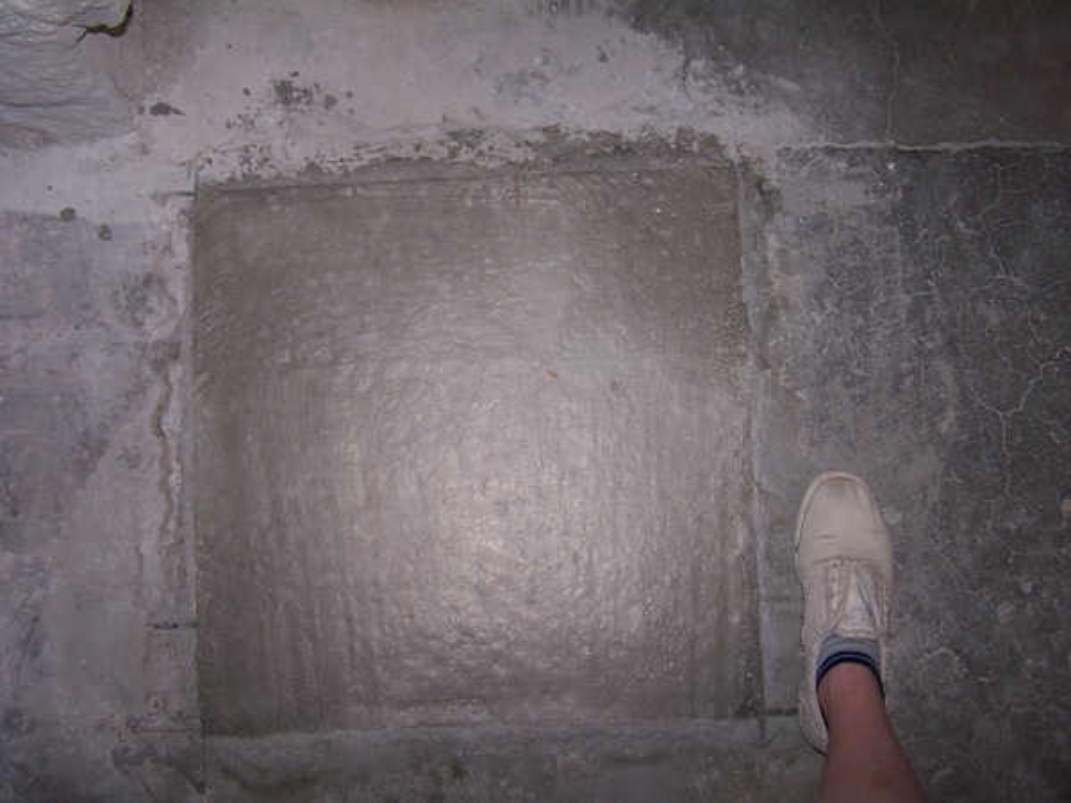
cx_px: 536
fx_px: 1176
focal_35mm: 38
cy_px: 402
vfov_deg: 37.7
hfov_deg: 49.0
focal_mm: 6.3
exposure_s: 1/60
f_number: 2.8
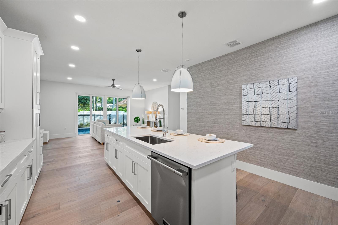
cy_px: 112
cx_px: 169
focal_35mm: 14
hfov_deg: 104.3
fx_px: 131
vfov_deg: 81.1
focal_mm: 14
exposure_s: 1/15
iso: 1400
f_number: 10
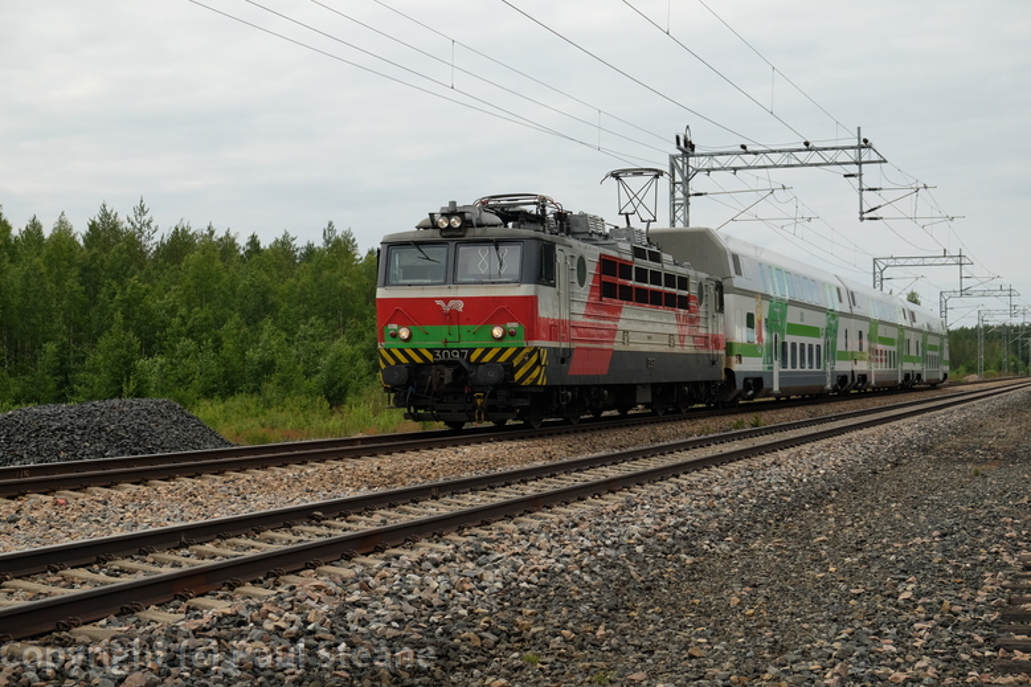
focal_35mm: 60
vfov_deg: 22.6
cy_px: 340
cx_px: 512
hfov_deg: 33.4
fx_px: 1718
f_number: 5.6
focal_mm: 39
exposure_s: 1/420
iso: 200
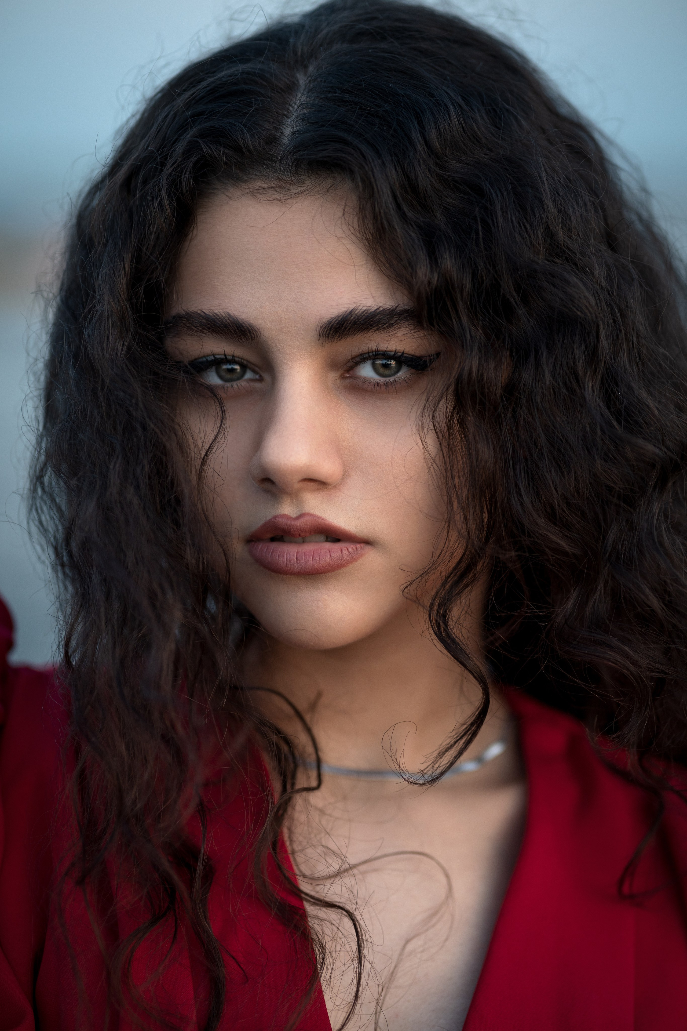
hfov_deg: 16.1
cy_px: 516
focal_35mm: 85
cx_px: 344
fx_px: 2433
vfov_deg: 23.9
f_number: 2.5
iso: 320
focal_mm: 85
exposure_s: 1/800
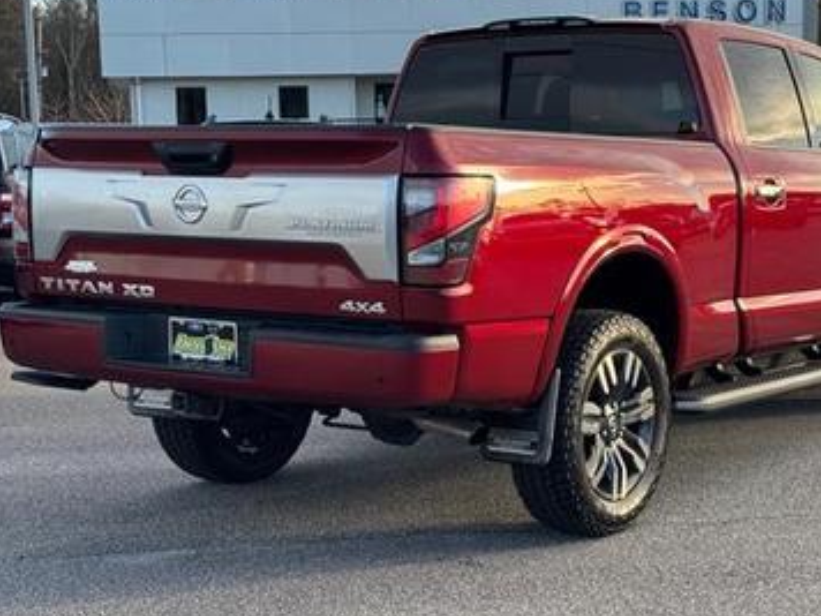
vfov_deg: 21.6
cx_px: 484
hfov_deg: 28.5
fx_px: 1613
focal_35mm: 68
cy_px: 291
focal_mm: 6.76
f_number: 1.78
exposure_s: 1/598
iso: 64
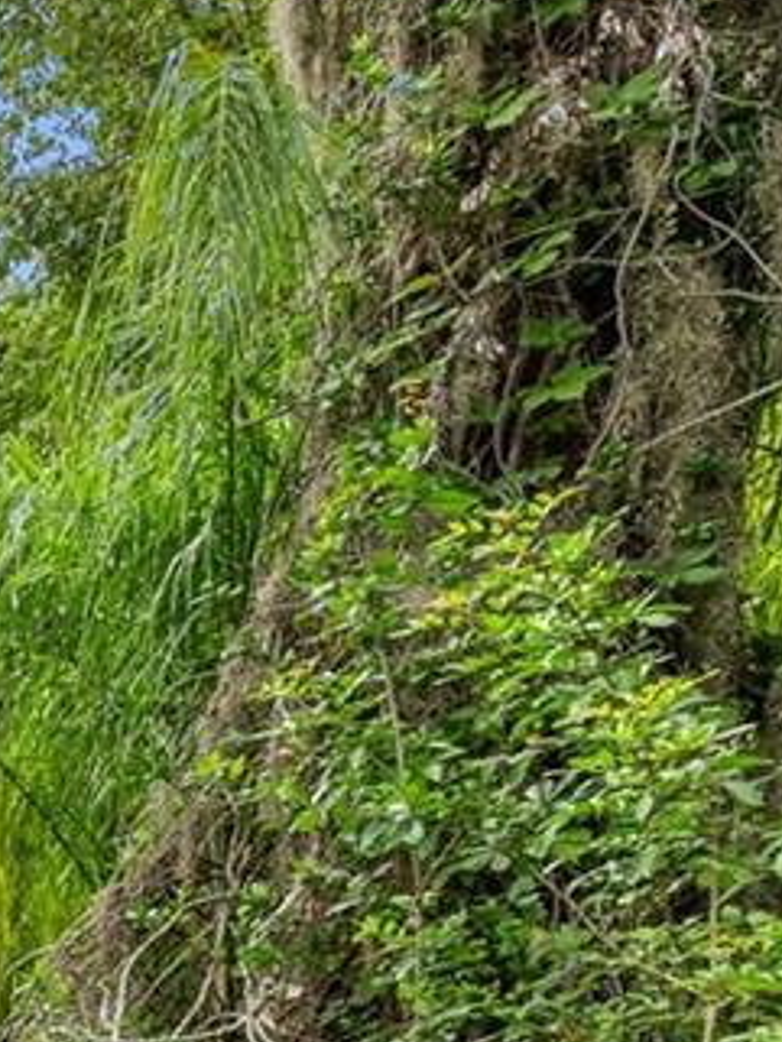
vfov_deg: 25.4
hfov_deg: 11.7
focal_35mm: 67
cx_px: -1525
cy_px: 1320
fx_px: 2017
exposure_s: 1/80
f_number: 6.3
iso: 250
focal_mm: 14
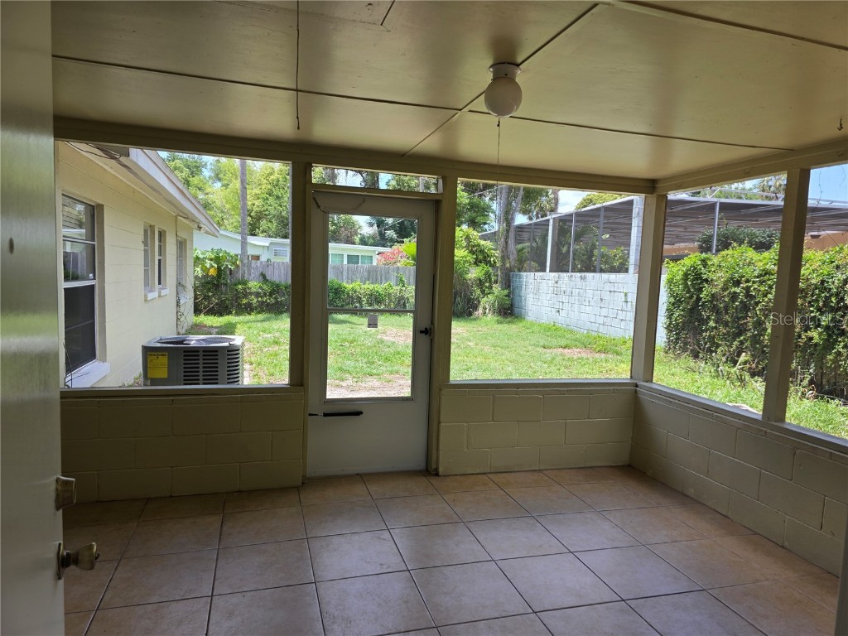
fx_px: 563
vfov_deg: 58.9
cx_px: 424
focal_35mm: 23
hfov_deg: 73.9
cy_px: 318
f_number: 1.7
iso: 16
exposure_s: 1/180
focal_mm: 6.3
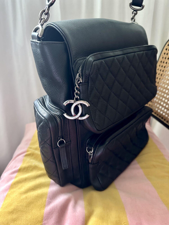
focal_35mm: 24
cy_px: 112
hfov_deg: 56.8
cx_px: 84
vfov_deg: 71.6
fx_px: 156
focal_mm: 6.86
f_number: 1.78
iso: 1000
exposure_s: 1/33
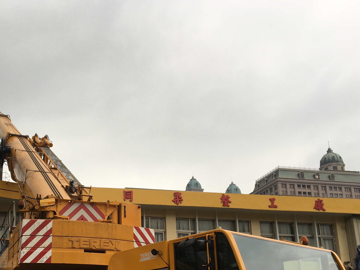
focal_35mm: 45
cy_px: 203
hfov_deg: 41.3
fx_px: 468
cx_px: 108
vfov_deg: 31.6
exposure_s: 1/171
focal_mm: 4.15
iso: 25
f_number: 2.2
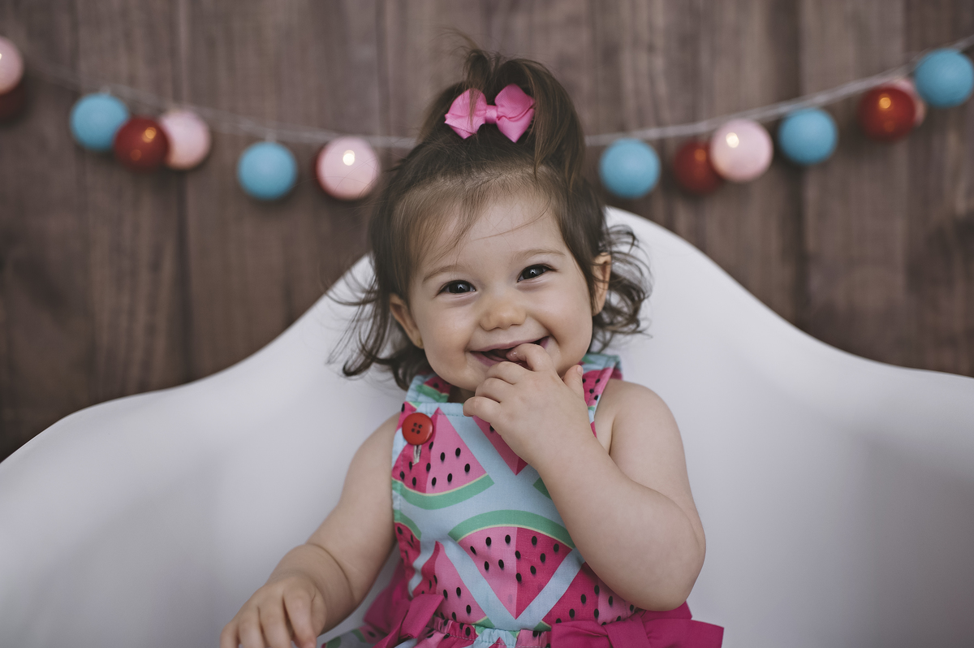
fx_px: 946
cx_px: 487
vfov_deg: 37.8
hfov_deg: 54.5
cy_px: 324
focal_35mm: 35
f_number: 2.5
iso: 200
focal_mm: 35
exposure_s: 1/250
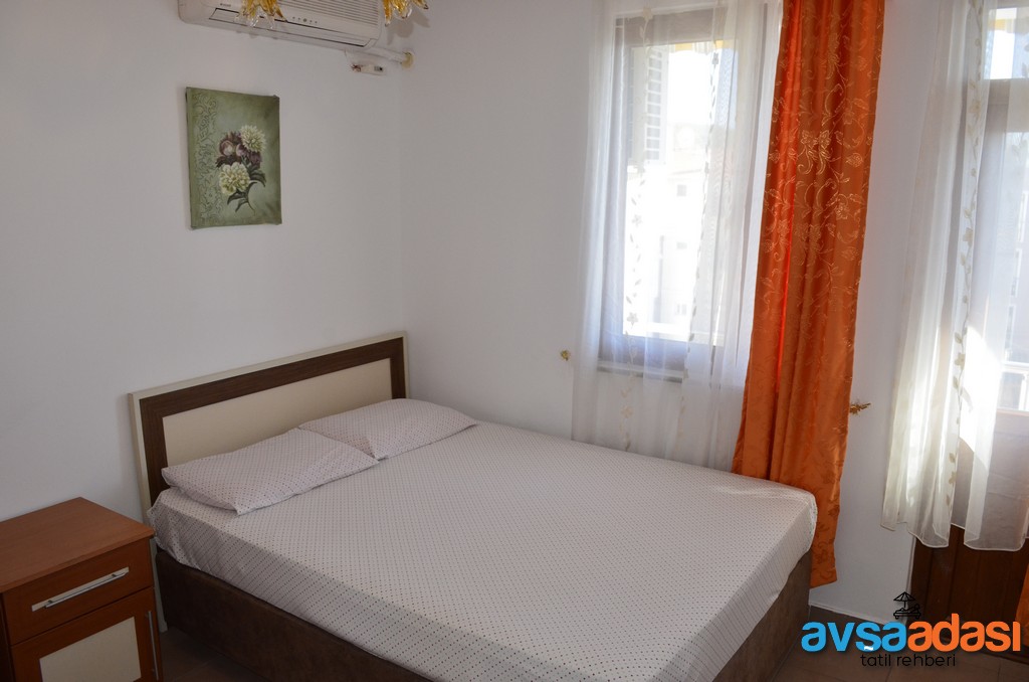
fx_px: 770
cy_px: 341
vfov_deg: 47.7
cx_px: 514
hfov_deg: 67.5
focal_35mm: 27
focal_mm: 18
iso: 1000
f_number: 9.5
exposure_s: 1/180
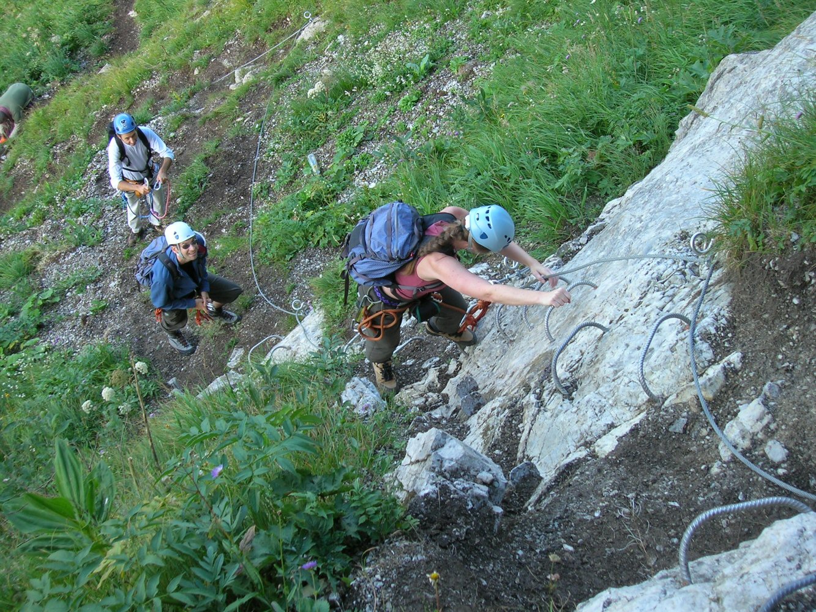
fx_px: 1179
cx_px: 408
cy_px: 306
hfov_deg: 38.2
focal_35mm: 50
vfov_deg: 29.1
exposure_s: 1/68.1
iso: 50
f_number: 3.3
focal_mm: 8.4
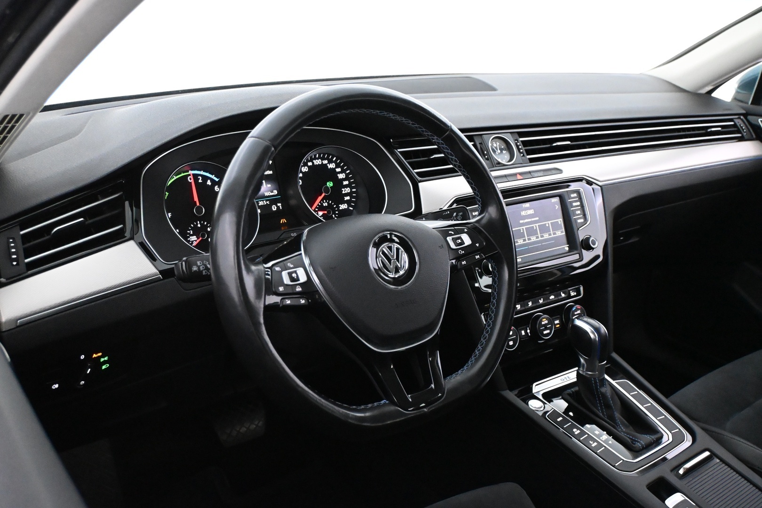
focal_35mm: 34
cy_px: 254
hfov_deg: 56.1
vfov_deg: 39.1
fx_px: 714
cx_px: 381
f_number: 4
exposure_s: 1/60
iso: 7200
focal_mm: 22.5
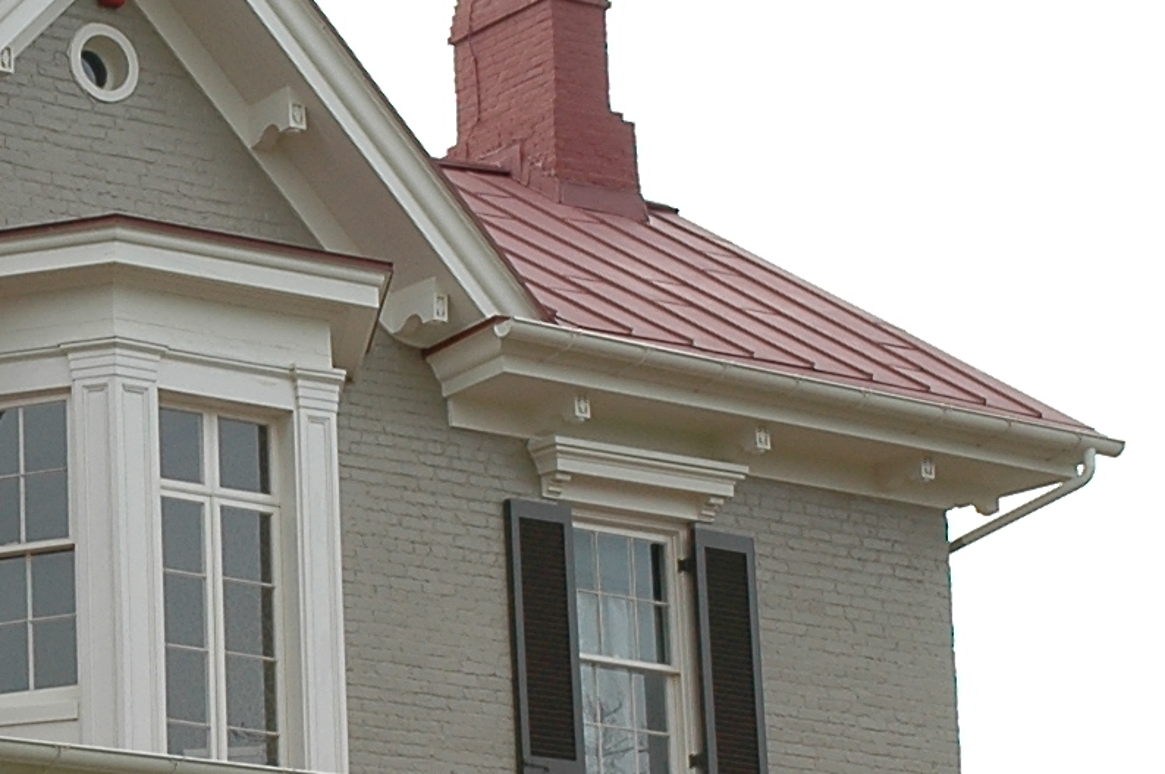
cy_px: 712
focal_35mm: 165
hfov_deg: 12.2
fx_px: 5332
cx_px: -217
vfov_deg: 8.3
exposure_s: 1/160
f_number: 9
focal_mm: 29
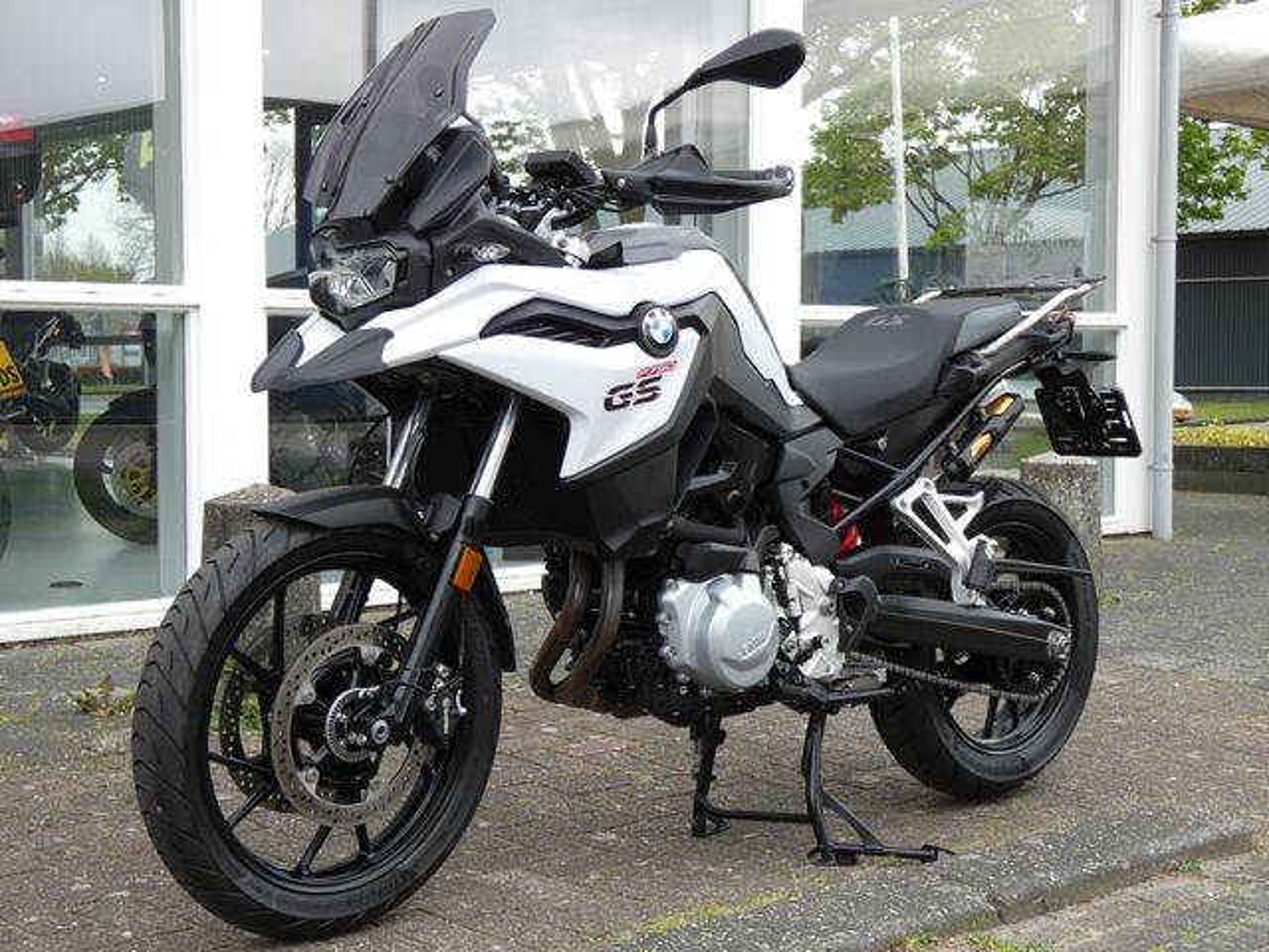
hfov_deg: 33.2
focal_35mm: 58
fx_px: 2126
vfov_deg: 25.2
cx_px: 634
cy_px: 476
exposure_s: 1/80
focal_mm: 10.4
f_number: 4.1
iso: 80
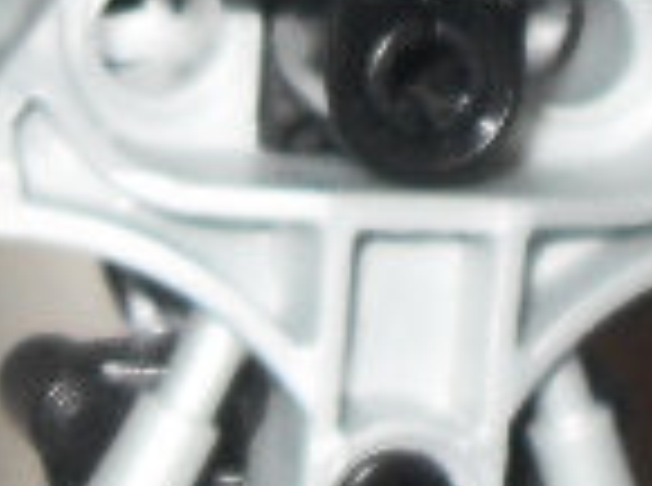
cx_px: 701
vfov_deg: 5.6
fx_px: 4923
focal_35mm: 262
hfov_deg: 7.5
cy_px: -166
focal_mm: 6.3
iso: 100
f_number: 2.8
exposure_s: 1/45
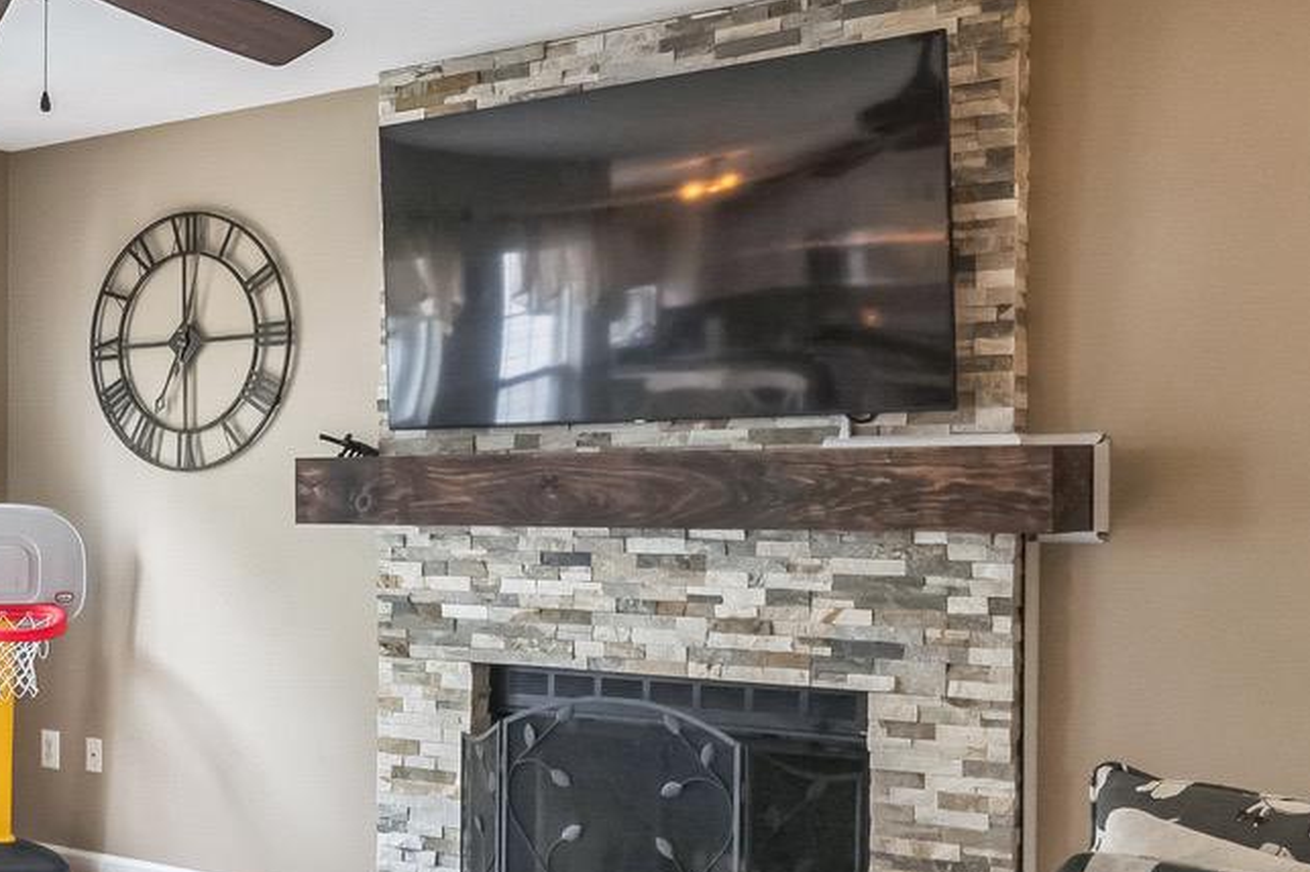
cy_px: 500
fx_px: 1855
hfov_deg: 35.6
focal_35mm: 51
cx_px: 37
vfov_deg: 26.4
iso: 640
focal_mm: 16
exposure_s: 1/80
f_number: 5.6
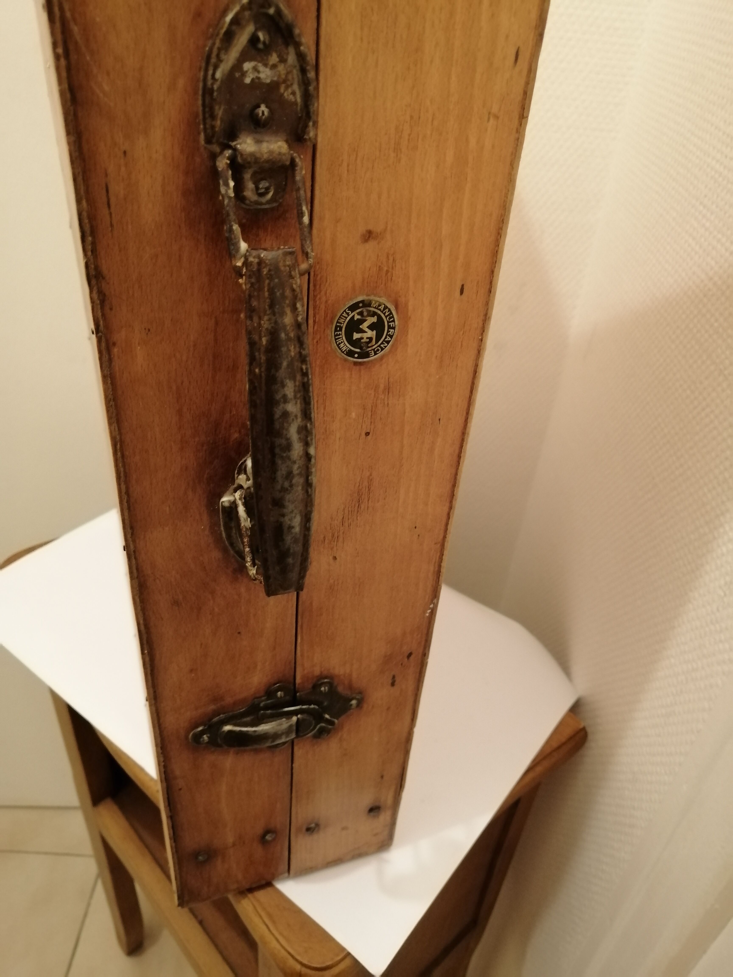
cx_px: 366
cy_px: 488
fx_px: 734
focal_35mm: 26
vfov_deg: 67.3
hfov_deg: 53.1
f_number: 1.8
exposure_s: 1/25
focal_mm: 3.96
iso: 500
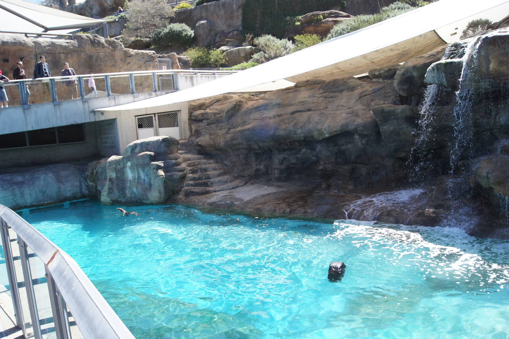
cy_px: 170
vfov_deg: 47.9
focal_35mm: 27
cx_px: 254
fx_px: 382
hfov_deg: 67.4
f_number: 10
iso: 800
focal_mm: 18
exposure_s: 1/400
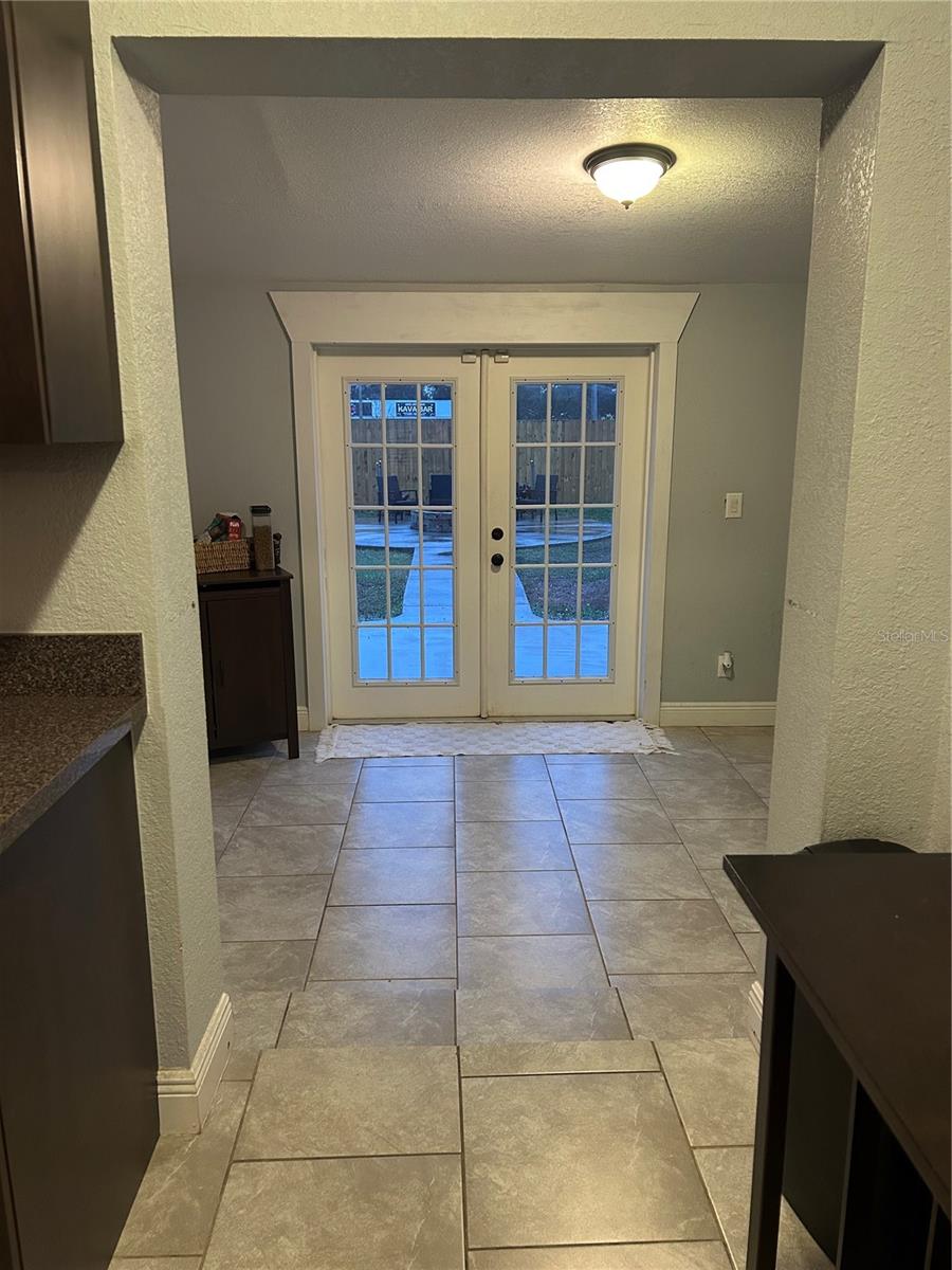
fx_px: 953
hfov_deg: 53.1
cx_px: 476
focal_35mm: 26
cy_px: 635
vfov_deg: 67.3
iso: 320
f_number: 1.5
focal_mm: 5.7
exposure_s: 1/60
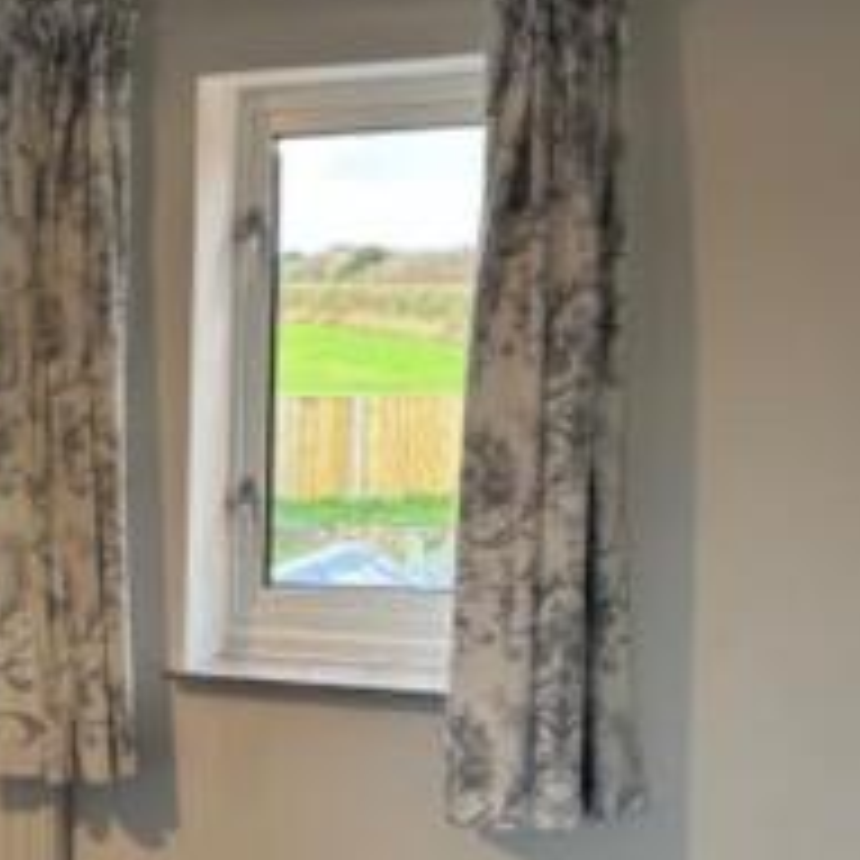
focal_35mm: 70
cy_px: 660
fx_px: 1968
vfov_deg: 24.3
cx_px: -169
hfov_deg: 22.7
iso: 125
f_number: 1.6
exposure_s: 1/100
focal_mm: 5.96
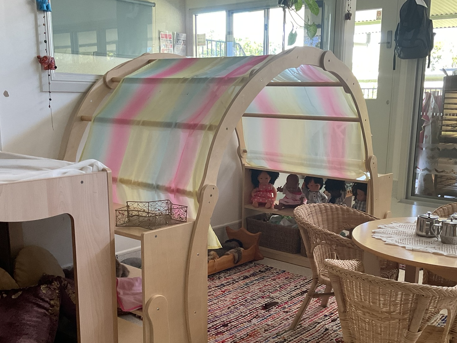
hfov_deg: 45.8
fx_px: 541
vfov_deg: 34.9
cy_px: 218
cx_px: 245
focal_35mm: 41
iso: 100
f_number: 1.8
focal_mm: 3
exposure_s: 1/60
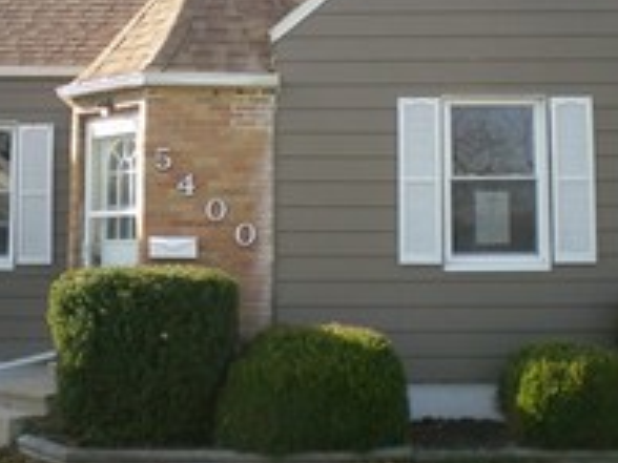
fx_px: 1196
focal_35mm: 67
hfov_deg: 28.9
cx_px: 259
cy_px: 117
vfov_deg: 21.7
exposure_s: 1/284
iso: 77
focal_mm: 6.3
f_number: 3.1
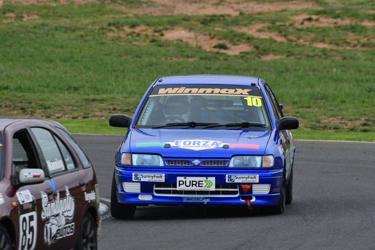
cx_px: 188
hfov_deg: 2.7
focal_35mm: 750
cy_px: 125
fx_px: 7815
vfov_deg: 1.8
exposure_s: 1/640
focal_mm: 500
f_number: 11
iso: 800
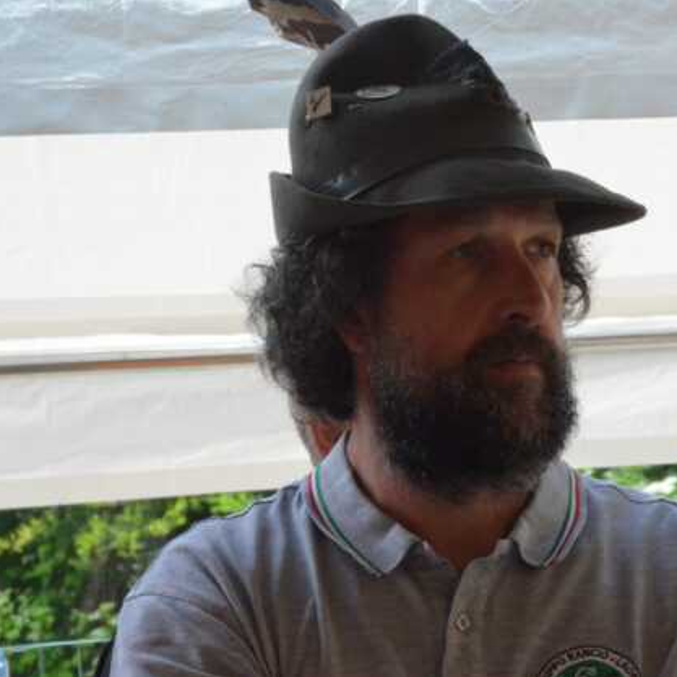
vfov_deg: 6.0
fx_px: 6417
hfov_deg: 6.0
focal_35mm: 290
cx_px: 456
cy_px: 339
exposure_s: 1/160
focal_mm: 150
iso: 3200
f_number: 29
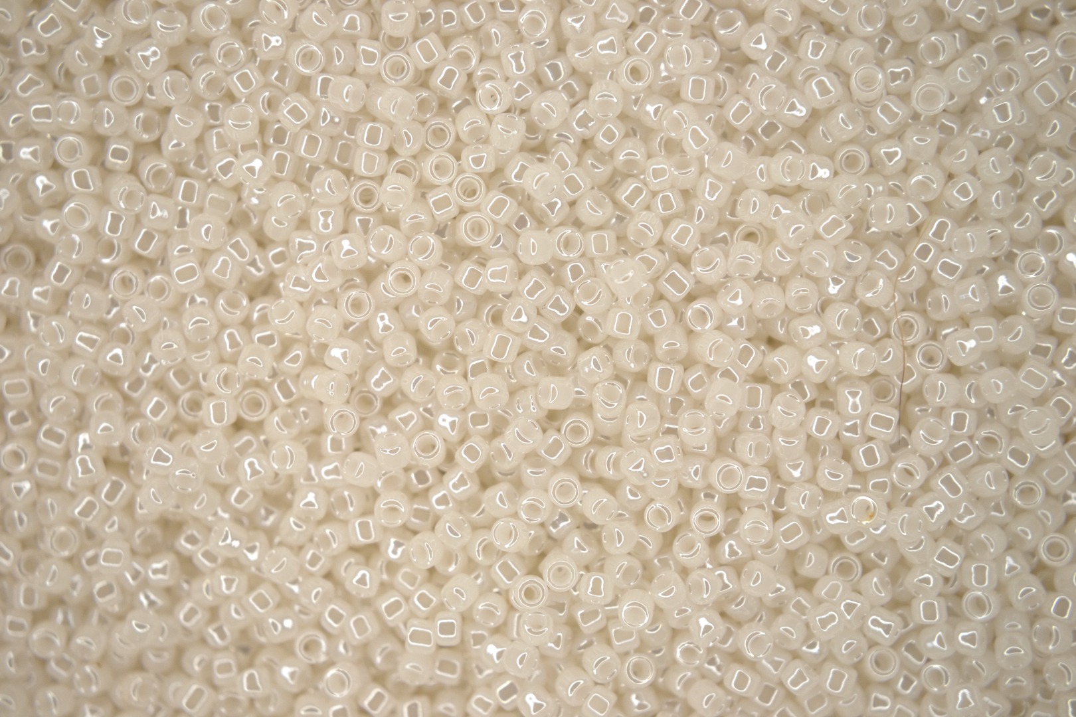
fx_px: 1793
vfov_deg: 22.6
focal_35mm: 60
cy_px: 358
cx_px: 538
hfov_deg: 33.4
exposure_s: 1/160
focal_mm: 40
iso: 100
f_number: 5.3
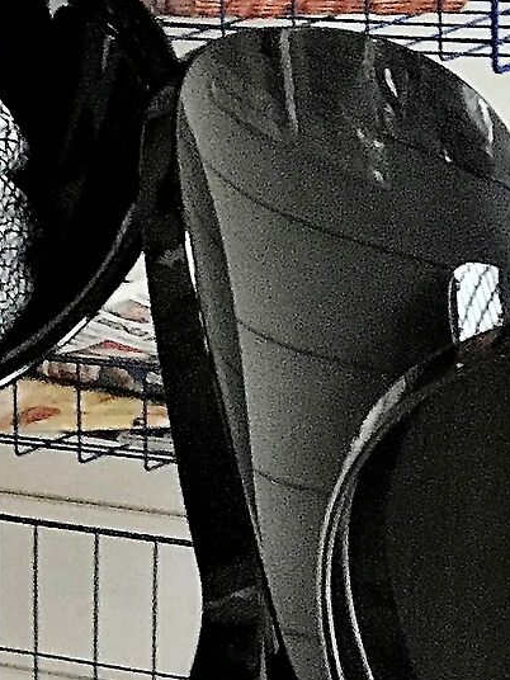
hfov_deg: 5.7
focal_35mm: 255
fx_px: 5009
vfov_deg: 7.8
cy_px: 241
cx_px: -495
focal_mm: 6.6
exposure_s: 1/50
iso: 400
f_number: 2.8
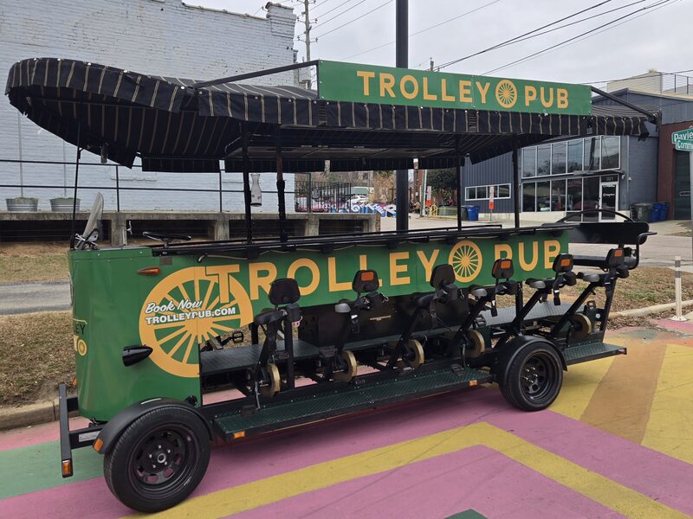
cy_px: 260
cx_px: 346
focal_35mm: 23
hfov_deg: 73.9
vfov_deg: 58.9
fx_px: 460
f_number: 1.8
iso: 25
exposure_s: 1/476
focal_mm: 5.4
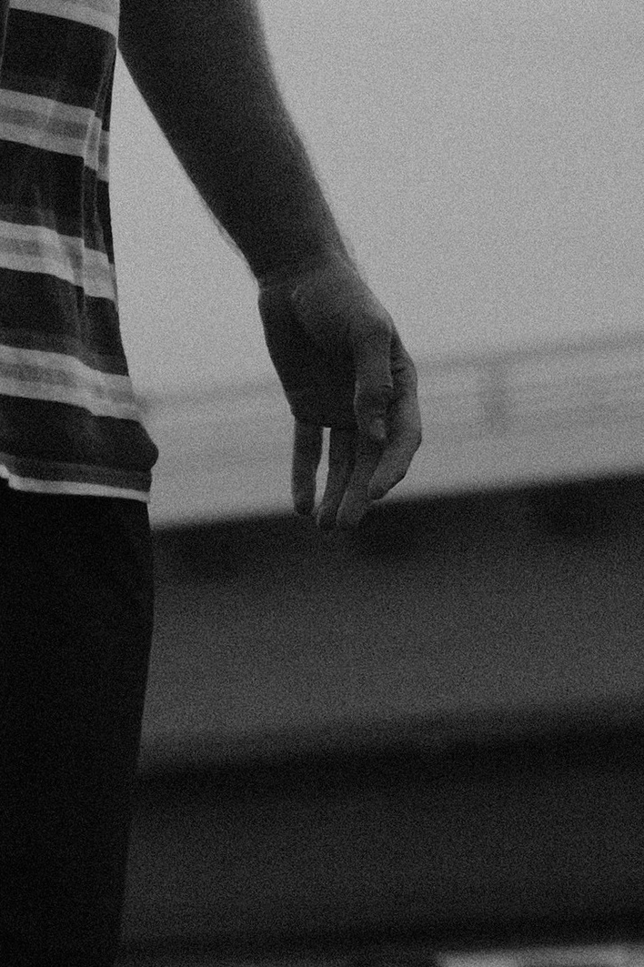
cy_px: -642
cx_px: -66
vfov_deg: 7.4
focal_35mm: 271
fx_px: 7276
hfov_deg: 5.1
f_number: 2
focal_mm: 50
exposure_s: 1/1000
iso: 3200
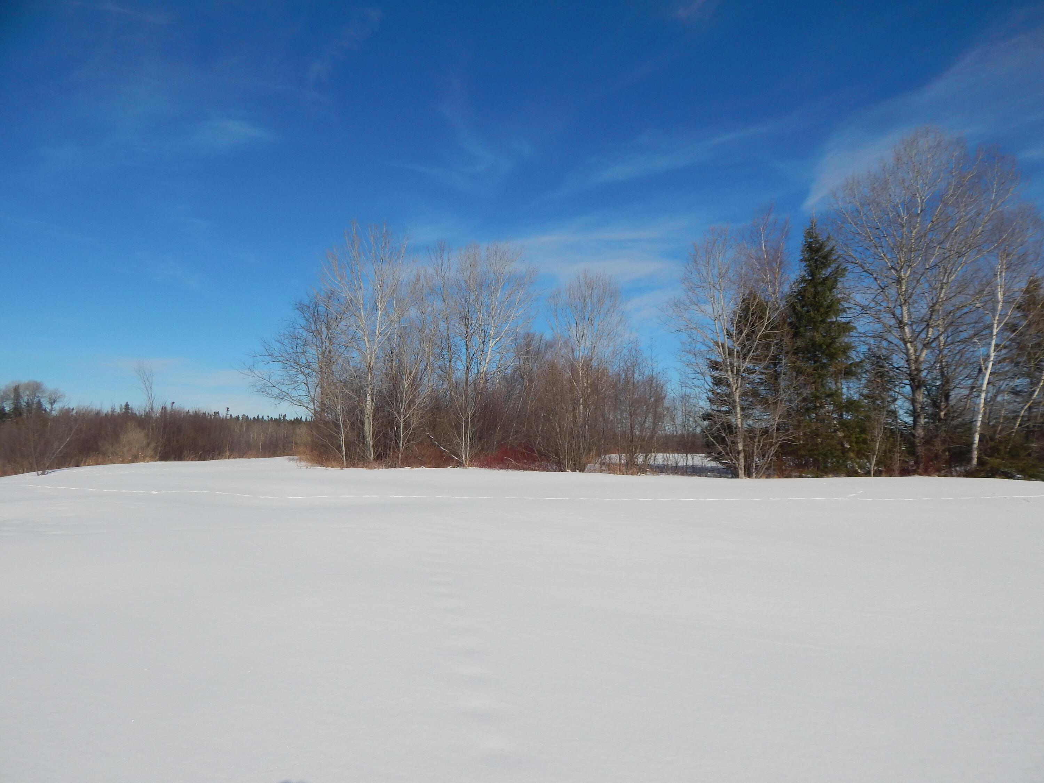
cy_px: 392
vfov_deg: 58.9
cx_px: 522
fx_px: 694
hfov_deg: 73.9
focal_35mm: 23
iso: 125
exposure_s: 1/1250
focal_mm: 4
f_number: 6
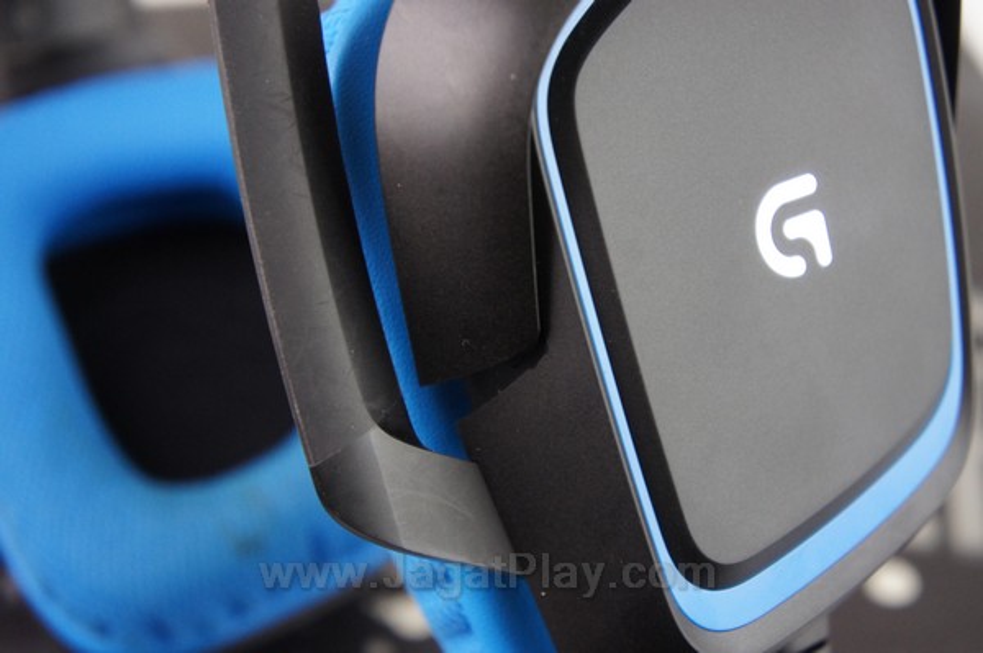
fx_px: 1964
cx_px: 492
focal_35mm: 72
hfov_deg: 28.1
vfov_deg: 18.9
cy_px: 326
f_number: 5
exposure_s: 1/60
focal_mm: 48
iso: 1600
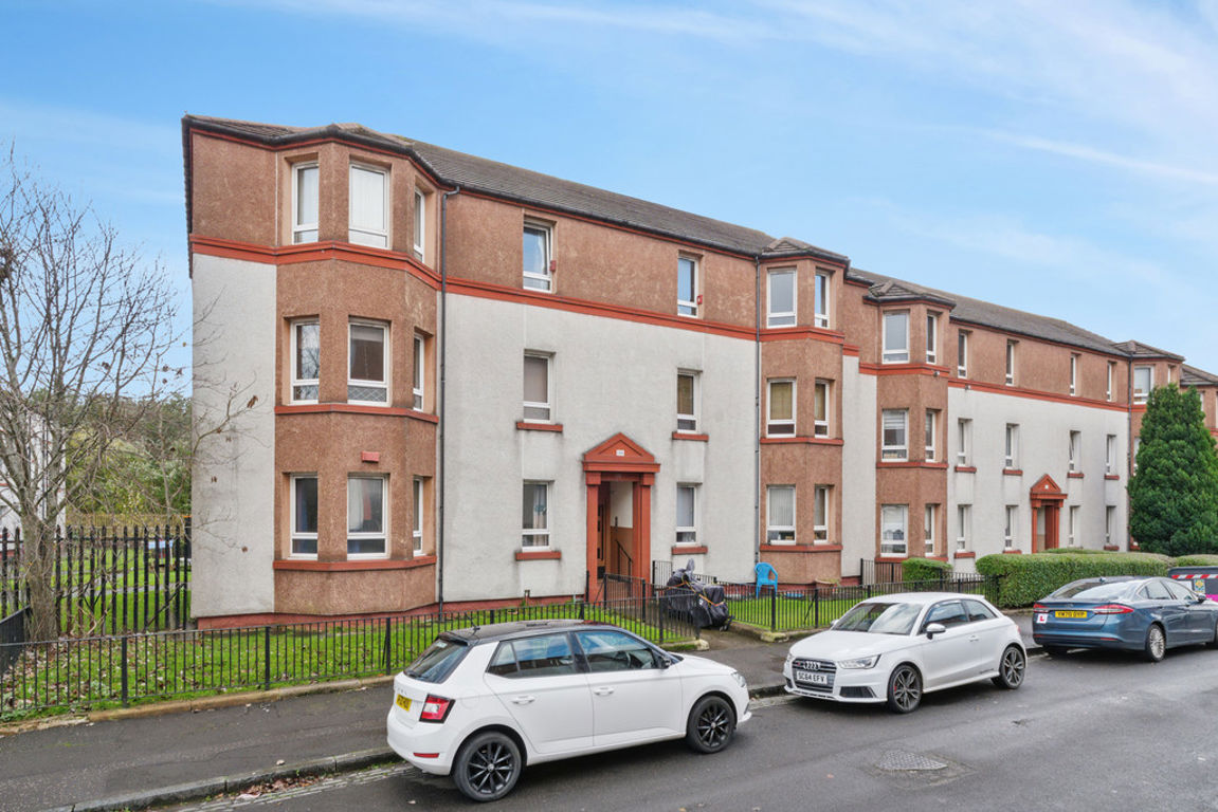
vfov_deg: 63.2
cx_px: 609
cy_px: 406
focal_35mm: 20
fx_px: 660
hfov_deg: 85.4
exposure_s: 1/100
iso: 250
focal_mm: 13
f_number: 14
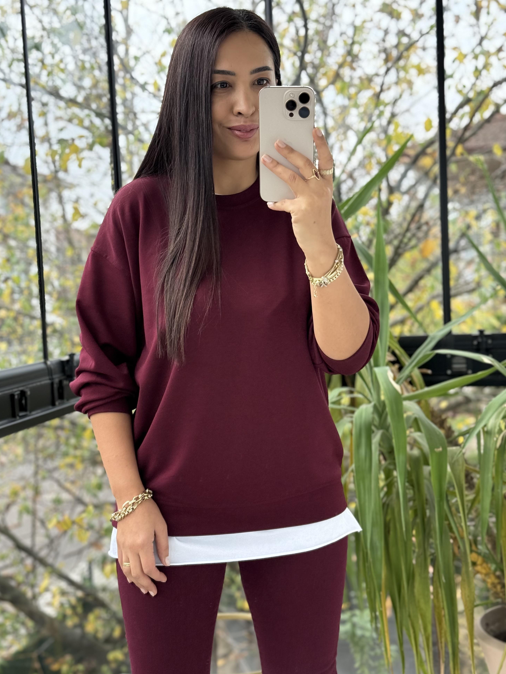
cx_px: 243
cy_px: 329
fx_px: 975
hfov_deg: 29.1
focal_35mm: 50
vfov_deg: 38.2
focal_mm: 6.76
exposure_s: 1/242
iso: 160
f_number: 1.78
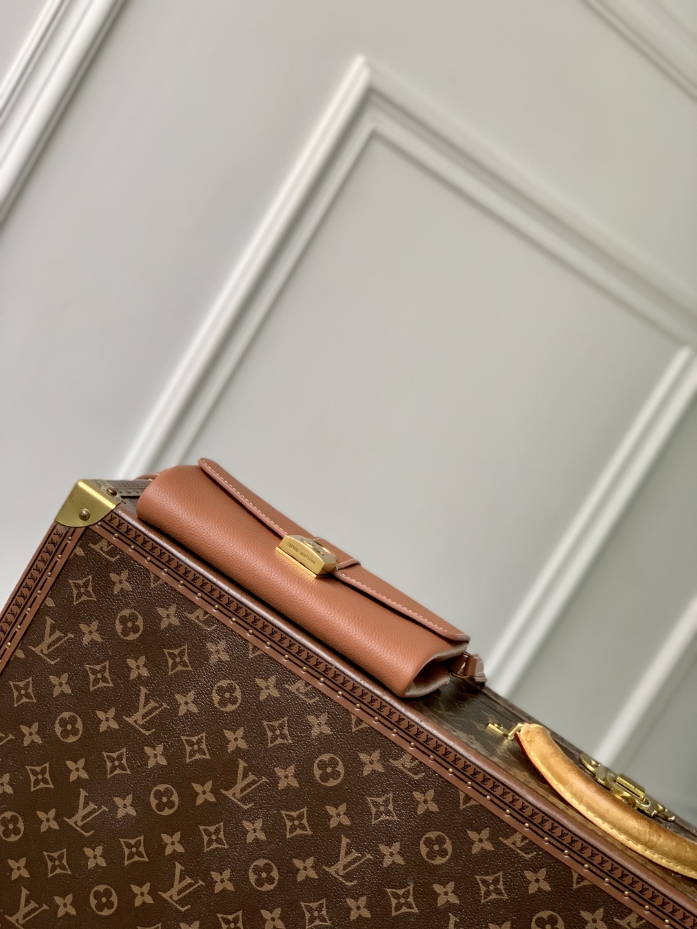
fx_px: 1396
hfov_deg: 28.0
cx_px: 348
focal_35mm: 52
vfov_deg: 36.8
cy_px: 464
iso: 125
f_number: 2.4
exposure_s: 1/116
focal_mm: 6
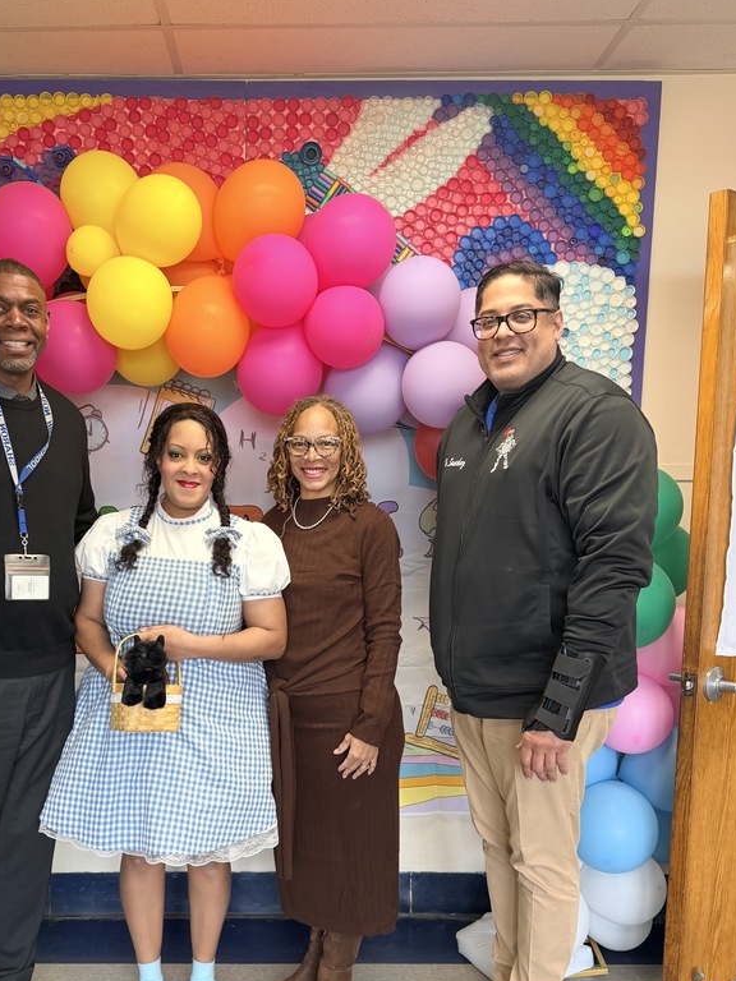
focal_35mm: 32
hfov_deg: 43.8
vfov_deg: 56.2
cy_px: 605
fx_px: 907
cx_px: 273
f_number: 1.78
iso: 160
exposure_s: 1/120
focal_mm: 6.76
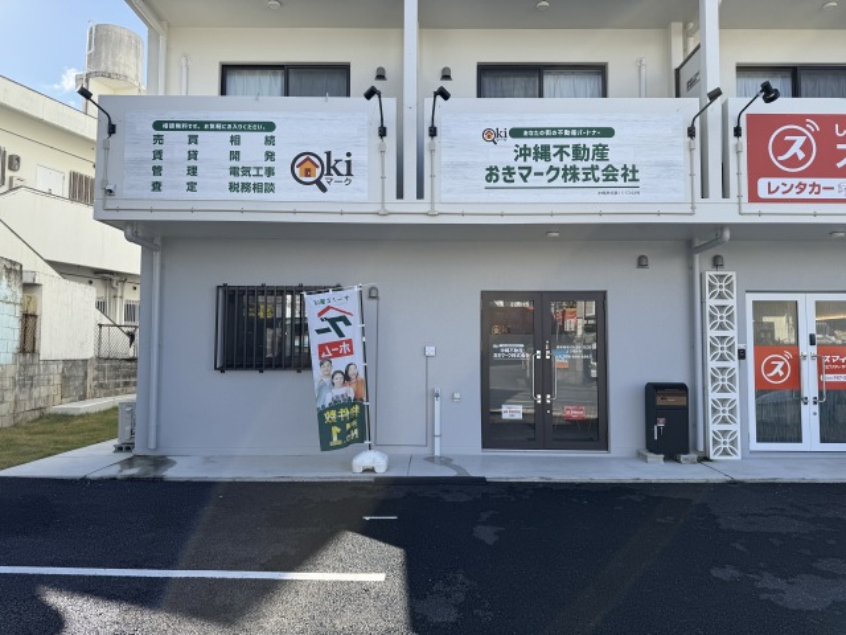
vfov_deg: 56.8
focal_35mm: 24
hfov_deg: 71.6
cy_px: 318
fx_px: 587
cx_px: 423
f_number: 1.78
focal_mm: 6.76
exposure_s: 1/1818
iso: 80
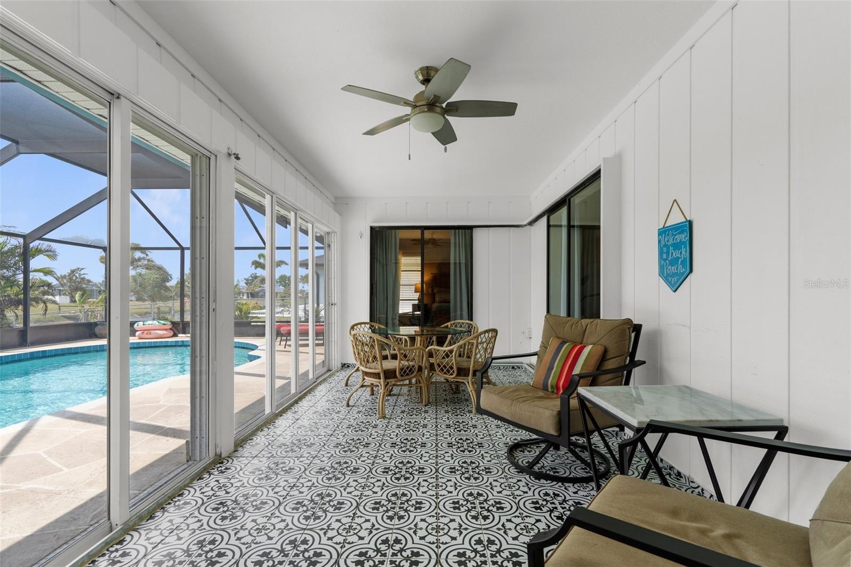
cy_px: 284
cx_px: 426
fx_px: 378
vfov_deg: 73.7
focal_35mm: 16
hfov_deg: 96.7
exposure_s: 1/30
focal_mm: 16
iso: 400
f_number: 7.1
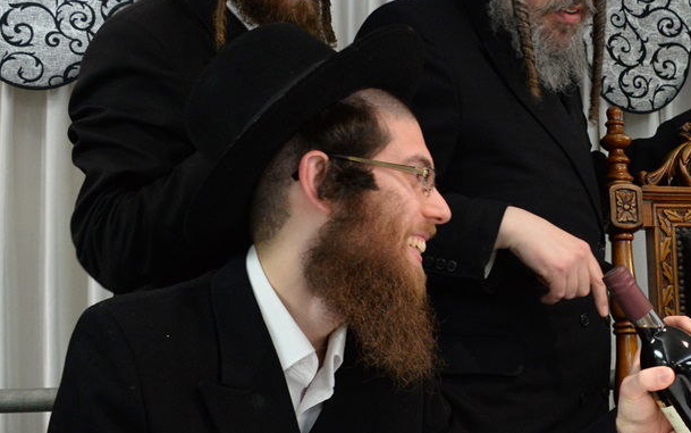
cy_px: 235
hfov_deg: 32.8
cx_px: 580
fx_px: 1130
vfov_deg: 21.6
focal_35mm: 60
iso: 2500
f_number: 6.3
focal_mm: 28
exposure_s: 1/80
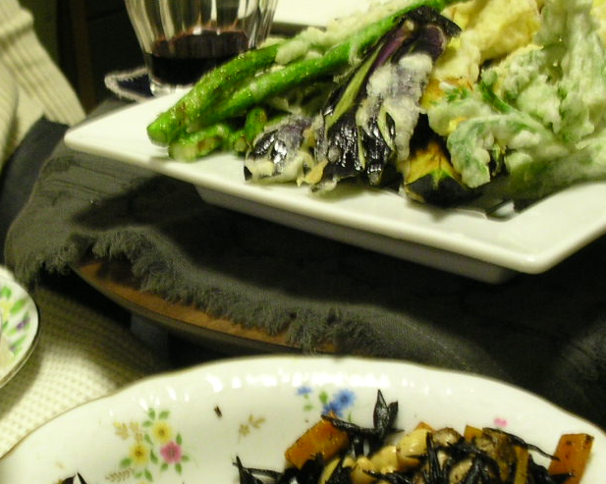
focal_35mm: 77
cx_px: 160
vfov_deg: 19.9
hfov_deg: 24.5
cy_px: 287
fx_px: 1380
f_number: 2.8
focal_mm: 7.8
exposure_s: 1/10
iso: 200
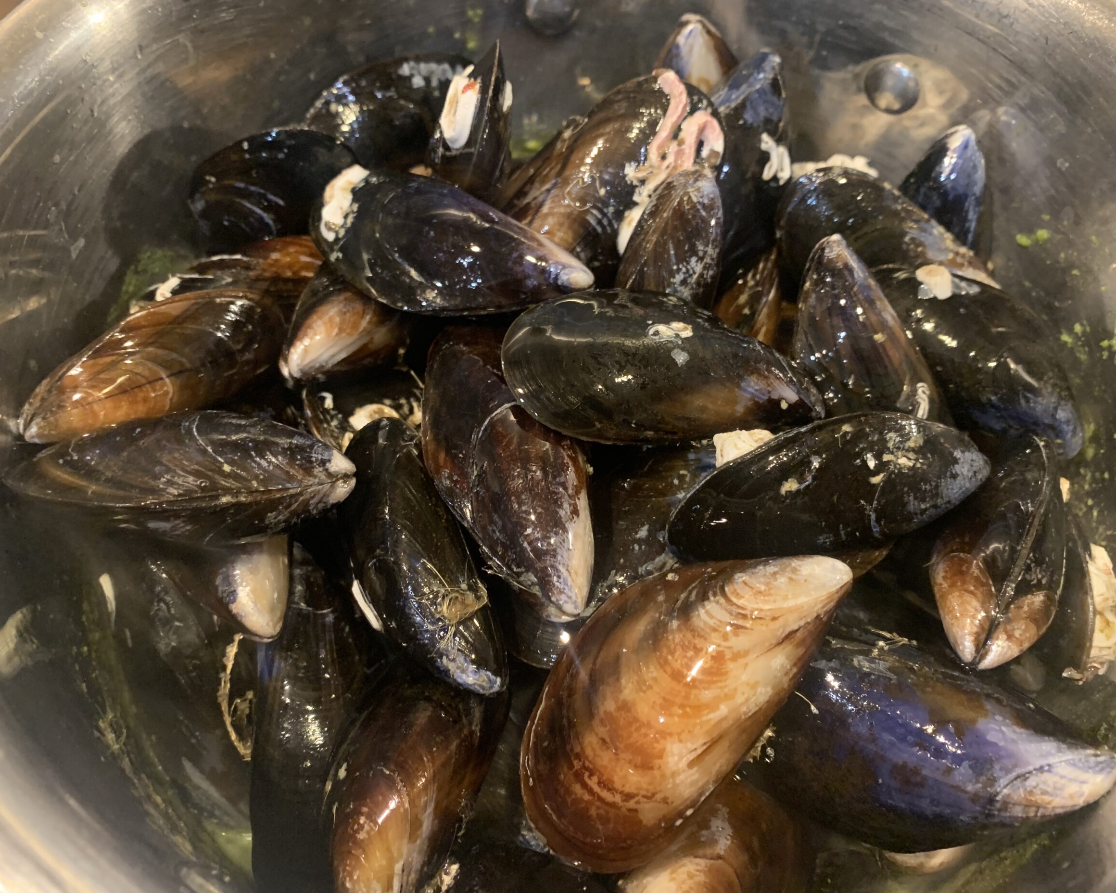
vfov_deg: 51.5
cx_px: 547
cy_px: 432
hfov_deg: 62.2
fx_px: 925
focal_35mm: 28
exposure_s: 1/25
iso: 500
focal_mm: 4.25
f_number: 1.8
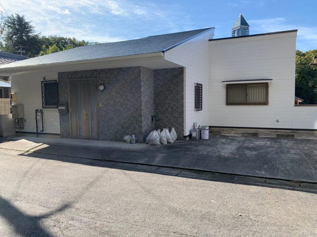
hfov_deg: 67.3
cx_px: 158
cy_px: 118
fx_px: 238
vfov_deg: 53.1
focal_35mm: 26
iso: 25
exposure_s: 1/1054
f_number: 1.8
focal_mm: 4.25
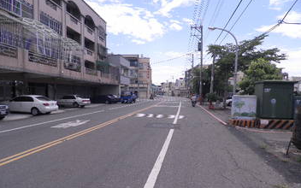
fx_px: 213
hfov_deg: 70.4
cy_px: 106
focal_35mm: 26
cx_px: 150
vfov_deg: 47.5
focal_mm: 4.3
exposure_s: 1/125
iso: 64
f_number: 8.3
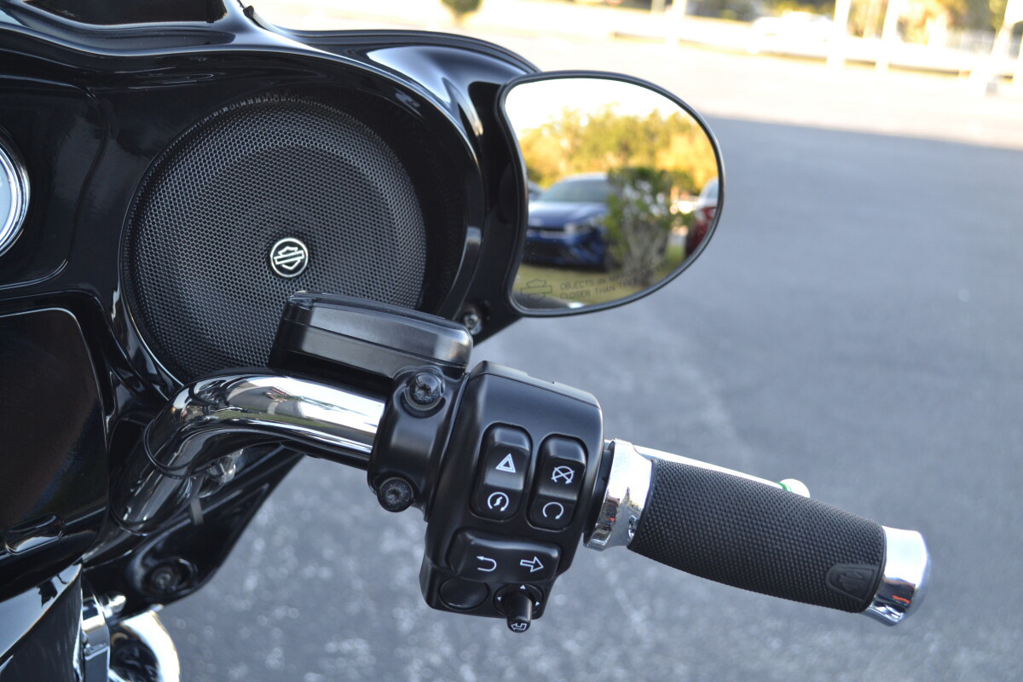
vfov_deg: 29.9
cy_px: 341
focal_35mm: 45
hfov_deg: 43.6
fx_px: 1279
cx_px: 512
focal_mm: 30
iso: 400
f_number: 5
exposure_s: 1/100
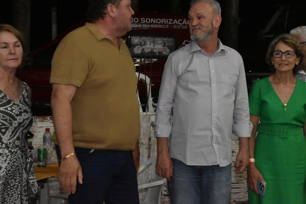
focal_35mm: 69
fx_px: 587
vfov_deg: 19.7
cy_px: 76
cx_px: 171
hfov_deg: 29.2
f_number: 5
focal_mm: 36
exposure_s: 1/80
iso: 5000
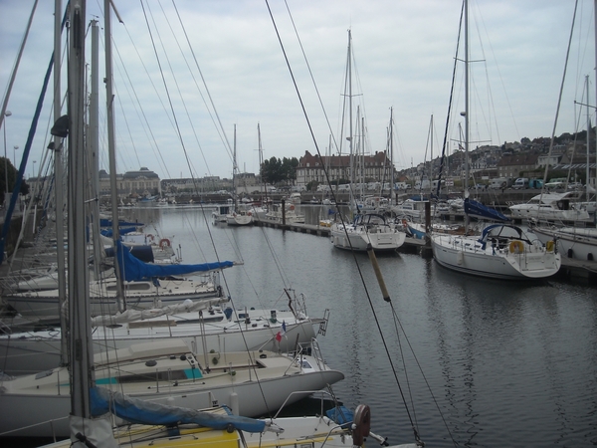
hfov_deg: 52.6
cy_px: 224
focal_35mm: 35
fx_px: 604
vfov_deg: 40.7
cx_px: 298
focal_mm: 5.7
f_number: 5.6
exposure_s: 1/353
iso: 64
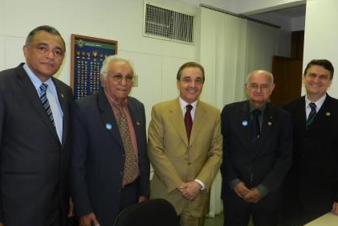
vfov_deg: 42.4
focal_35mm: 31
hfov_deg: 60.3
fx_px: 291
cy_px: 115
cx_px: 164
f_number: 3.6
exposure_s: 1/30
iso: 200
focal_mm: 5
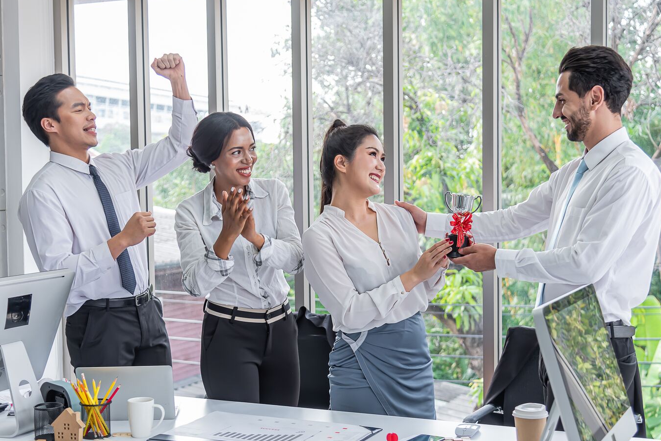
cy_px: 224
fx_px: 1047
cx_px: 329
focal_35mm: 57
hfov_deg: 35.0
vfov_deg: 23.8
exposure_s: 1/200
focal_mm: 48
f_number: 4
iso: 500
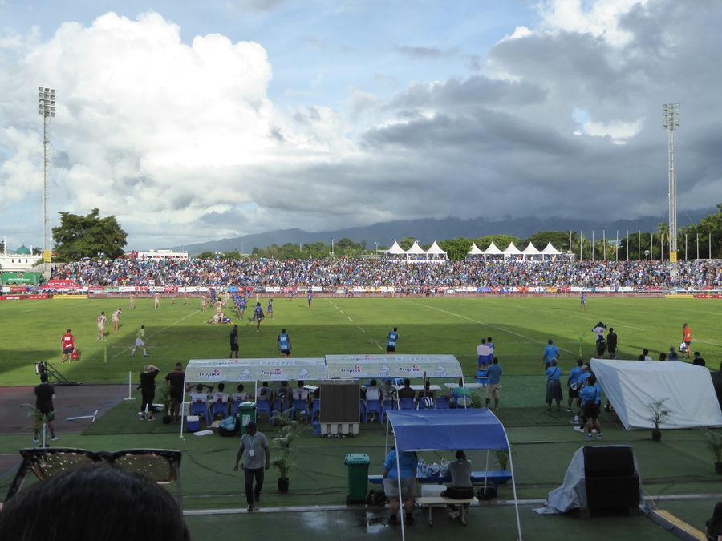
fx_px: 751
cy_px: 270
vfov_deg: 39.7
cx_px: 361
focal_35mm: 36
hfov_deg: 51.4
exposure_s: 1/640
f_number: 3.7
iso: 160
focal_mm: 6.3
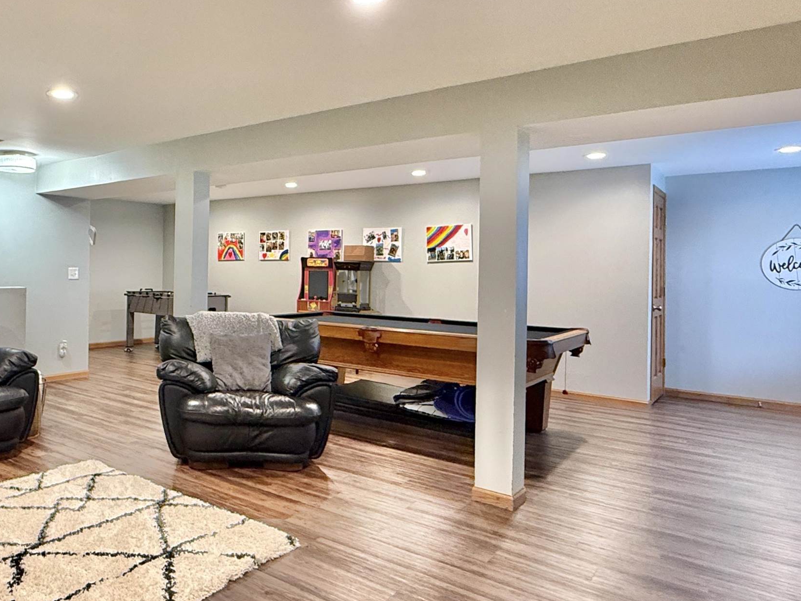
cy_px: 265
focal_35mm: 26
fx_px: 602
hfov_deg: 62.9
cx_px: 188
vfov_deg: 53.0
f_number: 2.2
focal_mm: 2.22
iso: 400
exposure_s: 1/60
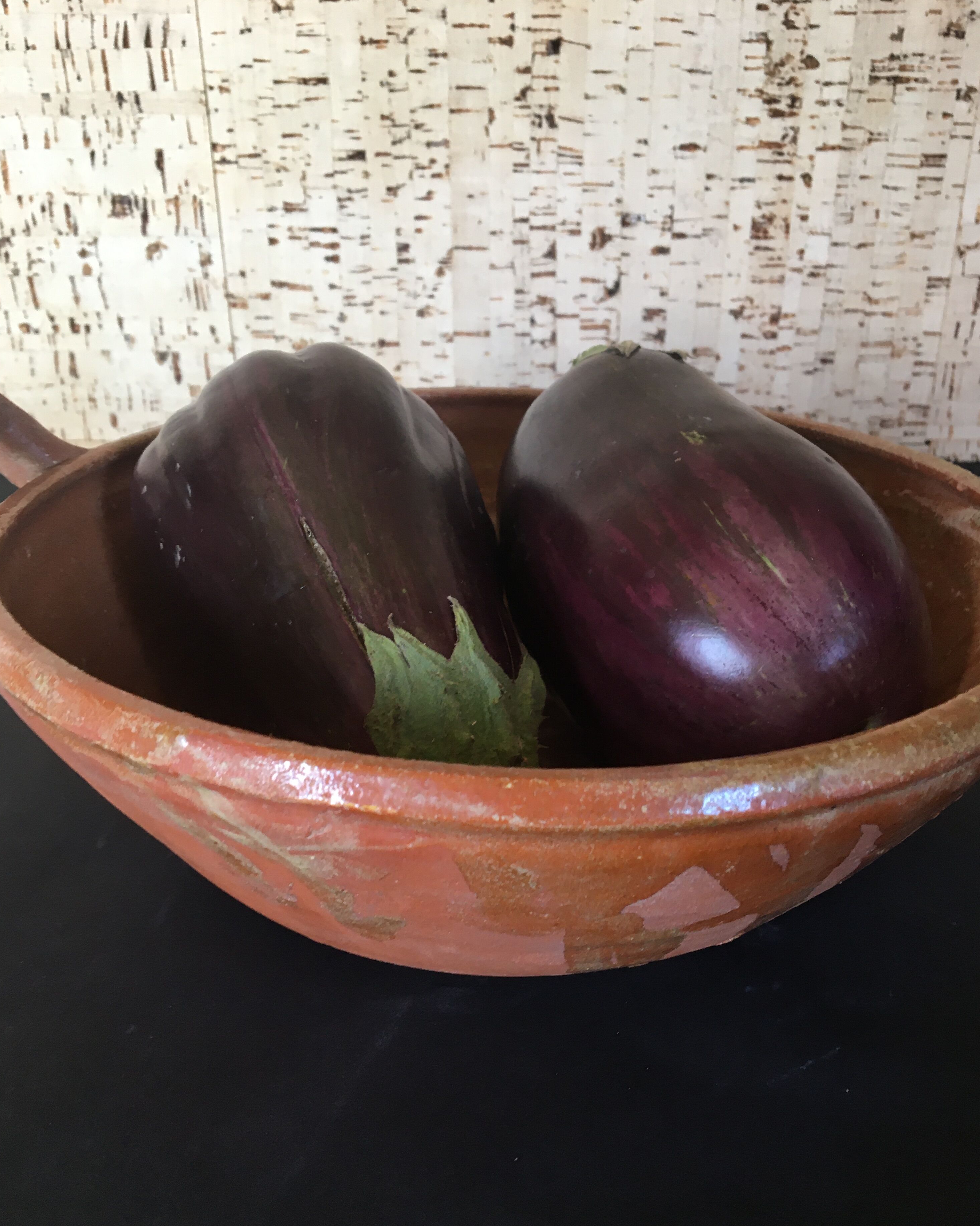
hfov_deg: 47.1
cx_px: 493
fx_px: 1124
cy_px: 668
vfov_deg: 57.1
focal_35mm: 31
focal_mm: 4.15
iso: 80
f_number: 2.2
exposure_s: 1/33
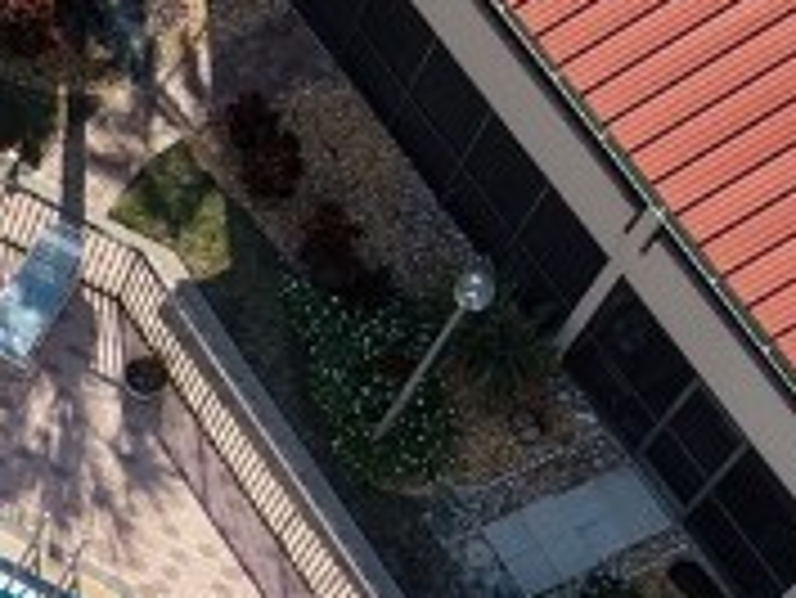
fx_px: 3198
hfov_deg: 12.9
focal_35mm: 139
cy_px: 571
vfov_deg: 10.6
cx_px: -625
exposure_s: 1/5000
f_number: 1.8
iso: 200
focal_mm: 8.67
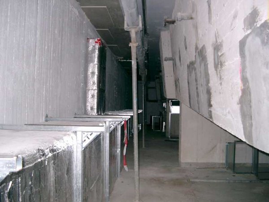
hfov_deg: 50.1
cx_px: 134
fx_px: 288
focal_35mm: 37
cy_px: 101
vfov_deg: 38.7
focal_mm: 7.6
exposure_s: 1
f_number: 2.6
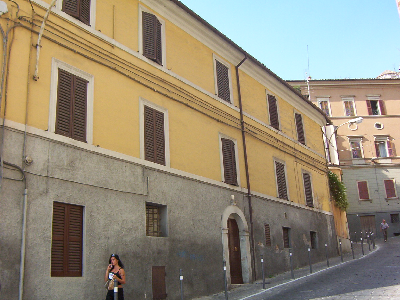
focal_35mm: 36
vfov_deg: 39.7
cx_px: 200
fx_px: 416
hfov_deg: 51.4
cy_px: 150
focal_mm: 5.54
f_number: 2.76
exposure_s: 1/936
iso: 100
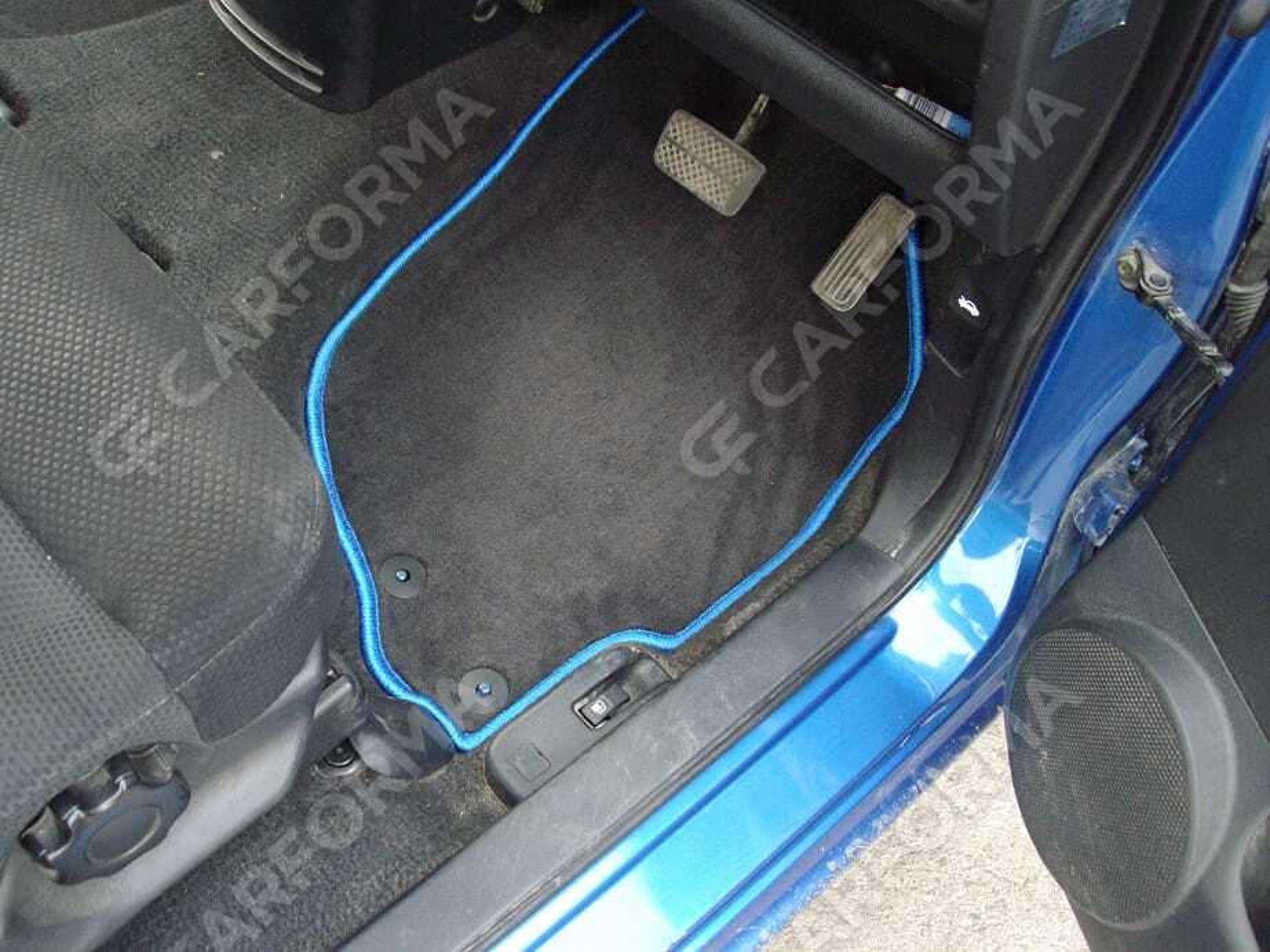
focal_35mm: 36
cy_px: 476
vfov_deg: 39.7
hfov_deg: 51.3
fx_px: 1321
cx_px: 635
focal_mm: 6
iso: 320
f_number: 2.7
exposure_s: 1/50
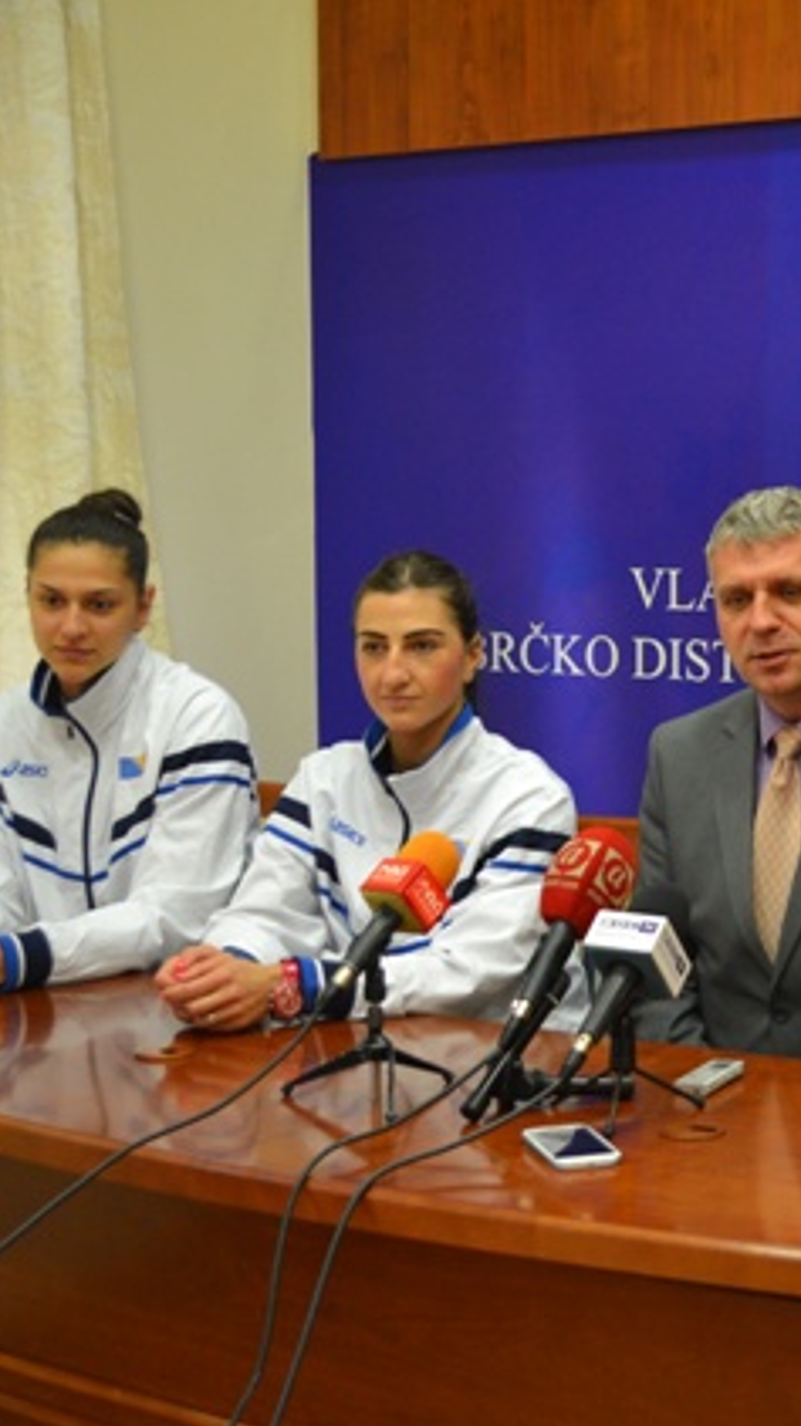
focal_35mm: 62
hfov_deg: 18.9
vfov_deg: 33.8
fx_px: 2344
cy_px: 715
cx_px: 787
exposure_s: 1/60
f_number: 4.2
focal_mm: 26
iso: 1000
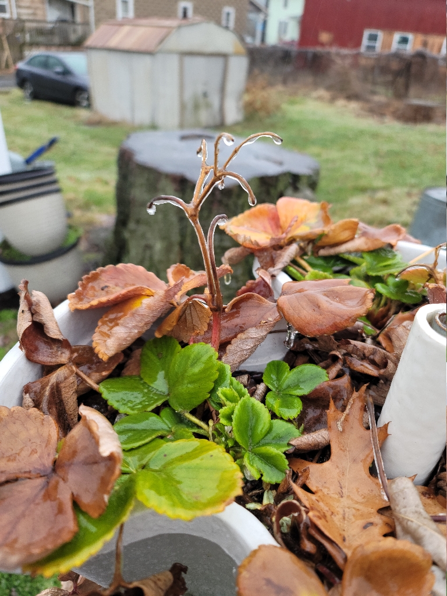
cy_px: 298
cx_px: 224
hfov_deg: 54.9
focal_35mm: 25
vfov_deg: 69.4
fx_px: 430
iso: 25
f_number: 1.8
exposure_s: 1/50
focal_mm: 7
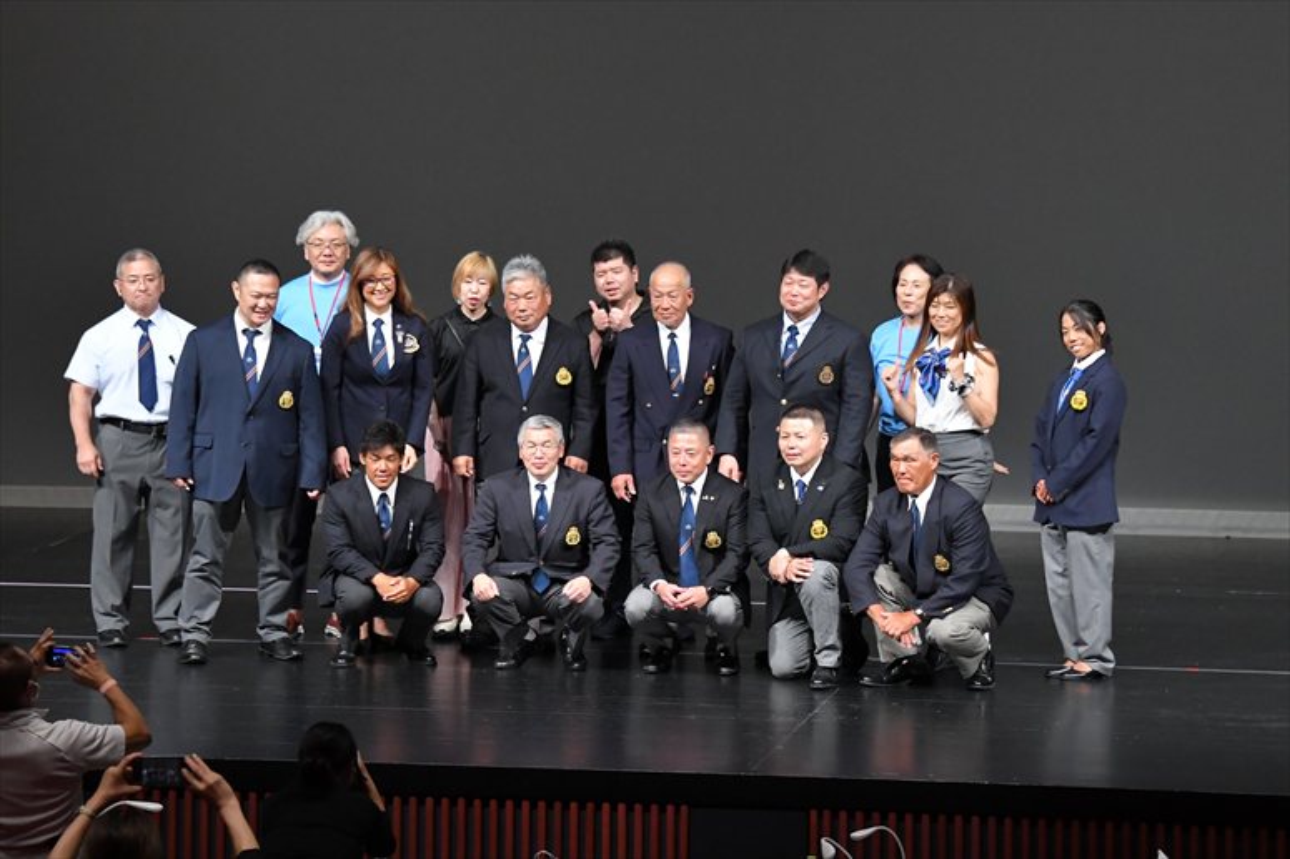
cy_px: 430
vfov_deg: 8.7
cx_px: 645
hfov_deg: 13.1
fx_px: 5623
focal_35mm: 157
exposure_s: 1/400
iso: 4000
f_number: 5.6
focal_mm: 105
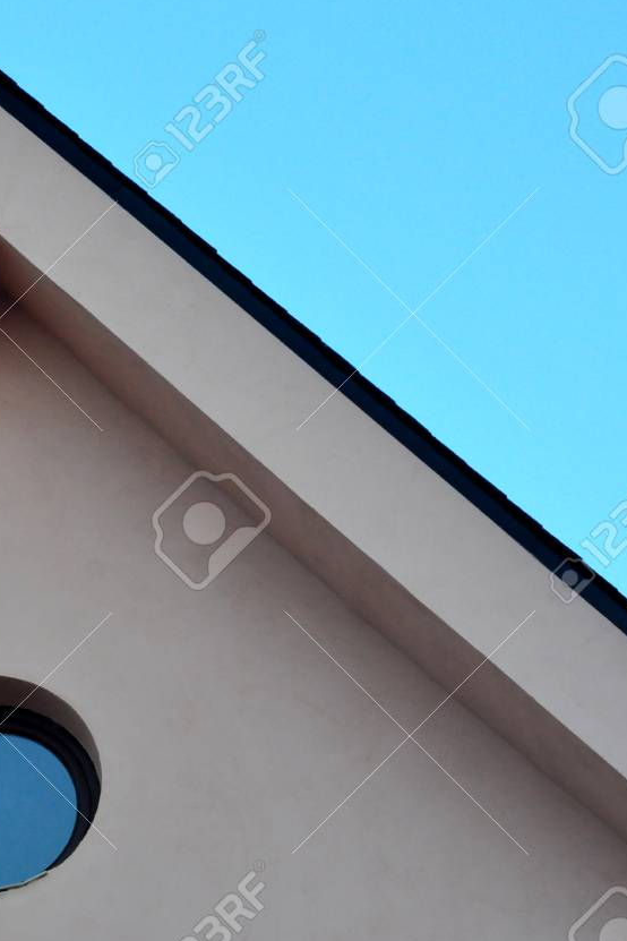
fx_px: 4284
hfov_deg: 8.3
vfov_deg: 12.5
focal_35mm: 164
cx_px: -6
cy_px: 482
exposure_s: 1/250
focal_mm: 70
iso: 1000
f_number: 10
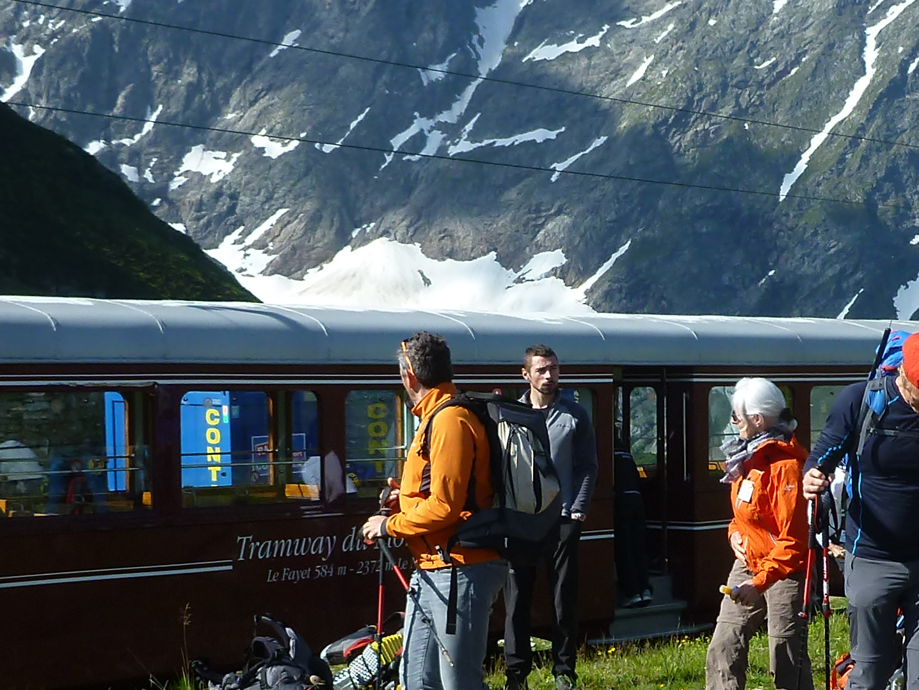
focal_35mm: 78
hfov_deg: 24.7
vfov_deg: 18.9
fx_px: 2071
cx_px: 717
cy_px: 443
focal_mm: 4.9
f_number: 3.3
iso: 100
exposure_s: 1/640
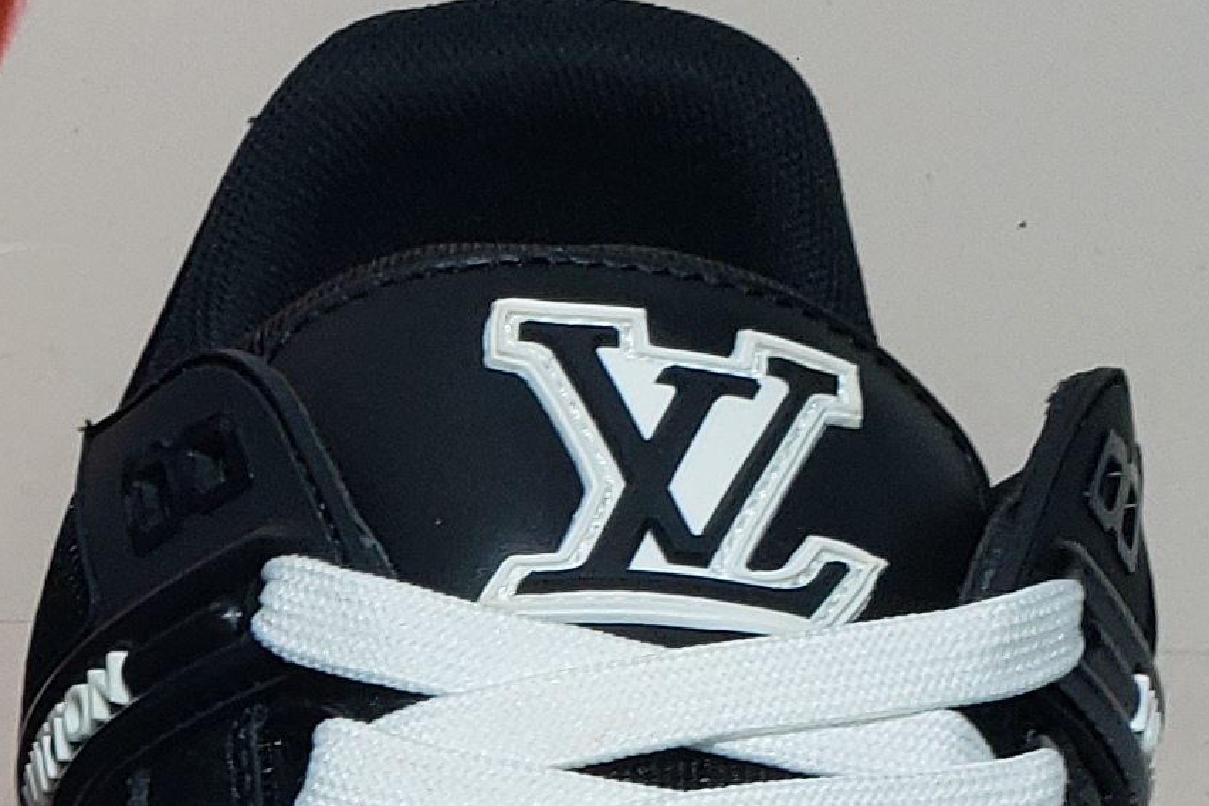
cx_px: -497
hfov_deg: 15.1
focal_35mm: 128
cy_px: 1469
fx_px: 4298
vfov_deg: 10.1
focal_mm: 4.3
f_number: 2.4
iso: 50
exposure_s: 1/238
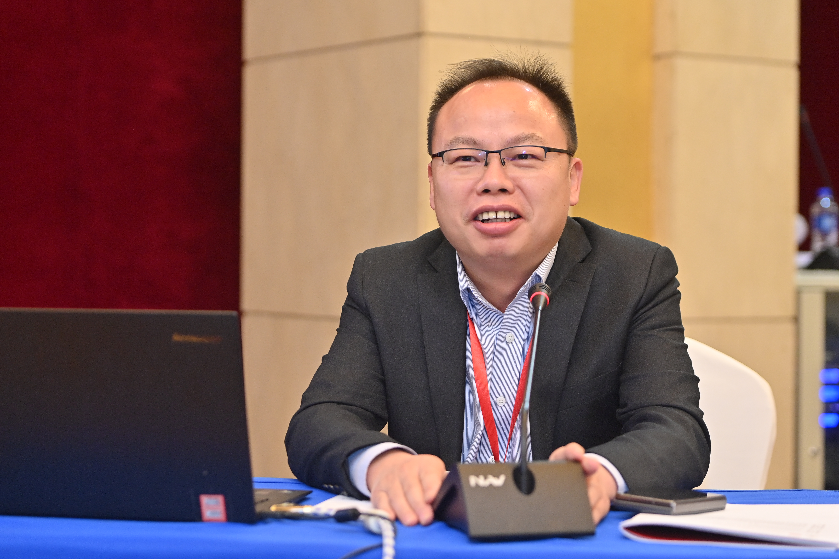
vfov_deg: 15.9
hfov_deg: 23.6
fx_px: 2004
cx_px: 403
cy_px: 261
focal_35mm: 86
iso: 1600
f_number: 3.2
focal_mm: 80
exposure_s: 1/125
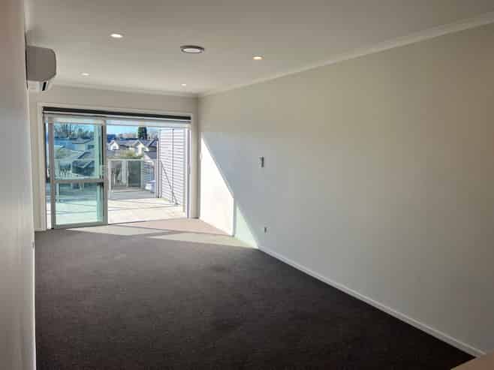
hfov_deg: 67.3
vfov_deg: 53.0
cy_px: 185
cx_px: 247
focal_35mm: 26
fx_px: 371
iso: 50
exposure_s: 1/949
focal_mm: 5.7
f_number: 1.5
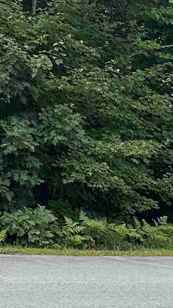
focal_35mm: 131
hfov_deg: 8.6
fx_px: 1068
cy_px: -41
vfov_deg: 15.9
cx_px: -217
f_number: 1.78
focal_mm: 6.86
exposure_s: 1/1321
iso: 80
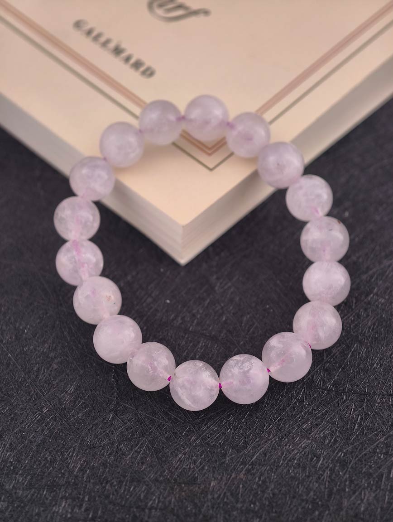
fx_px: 1284
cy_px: 261
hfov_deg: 17.4
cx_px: 196
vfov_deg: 23.0
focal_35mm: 85
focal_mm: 22.48
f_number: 2.67
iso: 125
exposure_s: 1/160
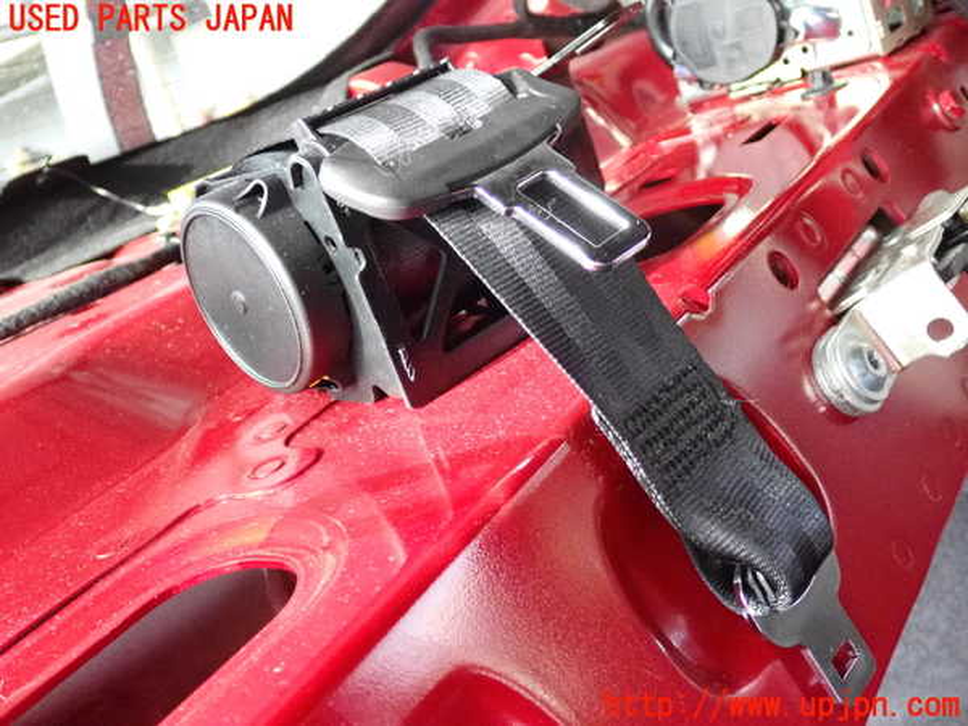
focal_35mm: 38
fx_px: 1063
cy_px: 363
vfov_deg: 37.7
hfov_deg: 49.0
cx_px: 484
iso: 2000
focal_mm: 6.83
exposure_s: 1/125
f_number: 2.7
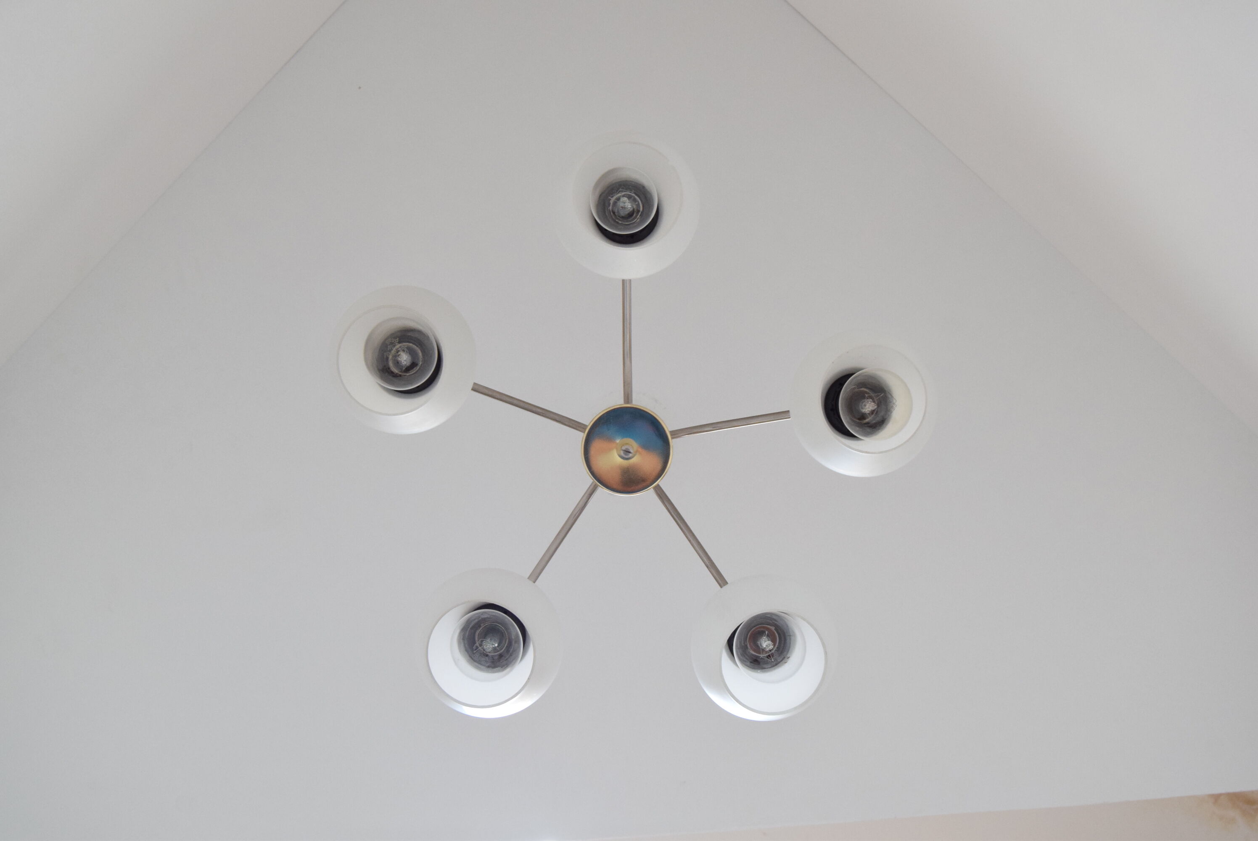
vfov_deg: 25.8
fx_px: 1836
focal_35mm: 52
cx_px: 629
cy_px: 420
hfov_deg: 37.8
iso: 1600
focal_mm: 35
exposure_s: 1/160
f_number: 6.3
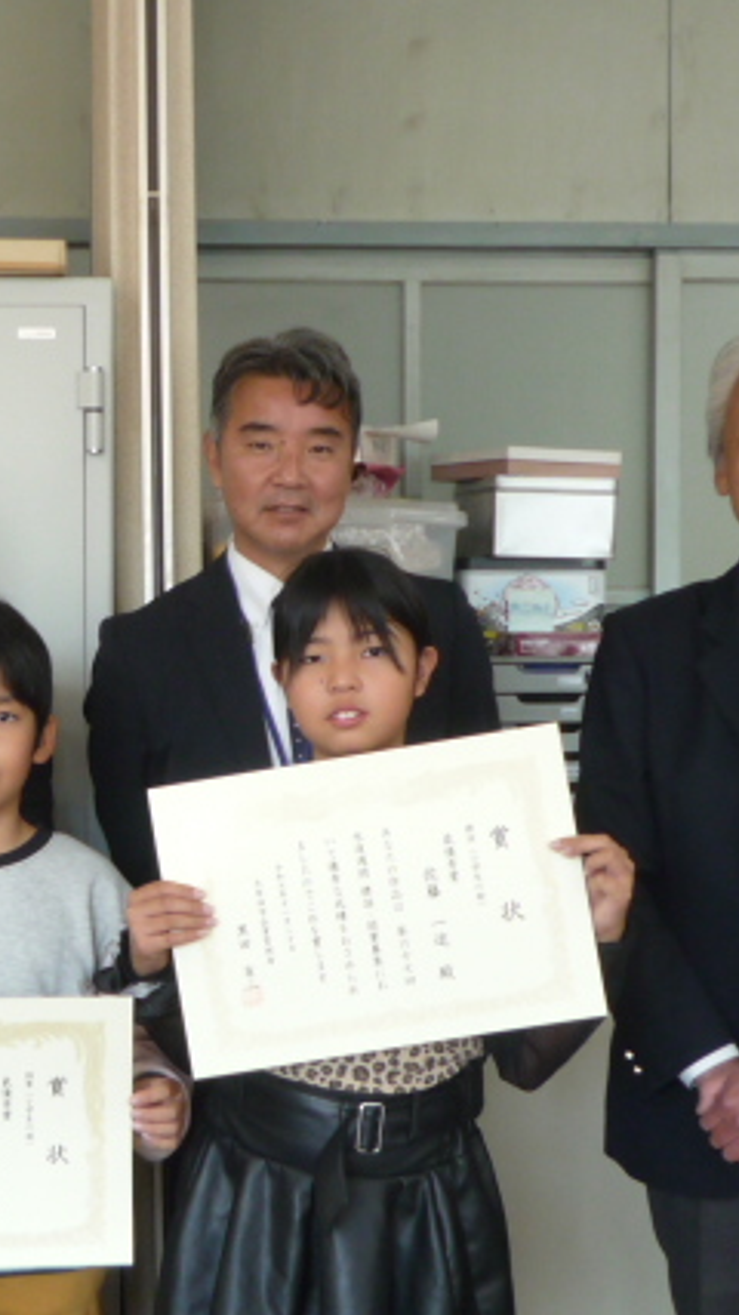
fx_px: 2335
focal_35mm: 67
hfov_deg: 17.8
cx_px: 111
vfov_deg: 31.4
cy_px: 681
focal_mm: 4.4
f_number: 2.8
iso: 100
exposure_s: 1/40
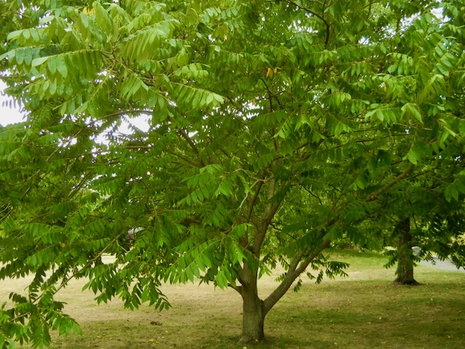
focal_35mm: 39
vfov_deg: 36.8
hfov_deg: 47.8
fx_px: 524
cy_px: 152
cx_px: 223
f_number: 3.5
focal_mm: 5.4
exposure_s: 1/209
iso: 160
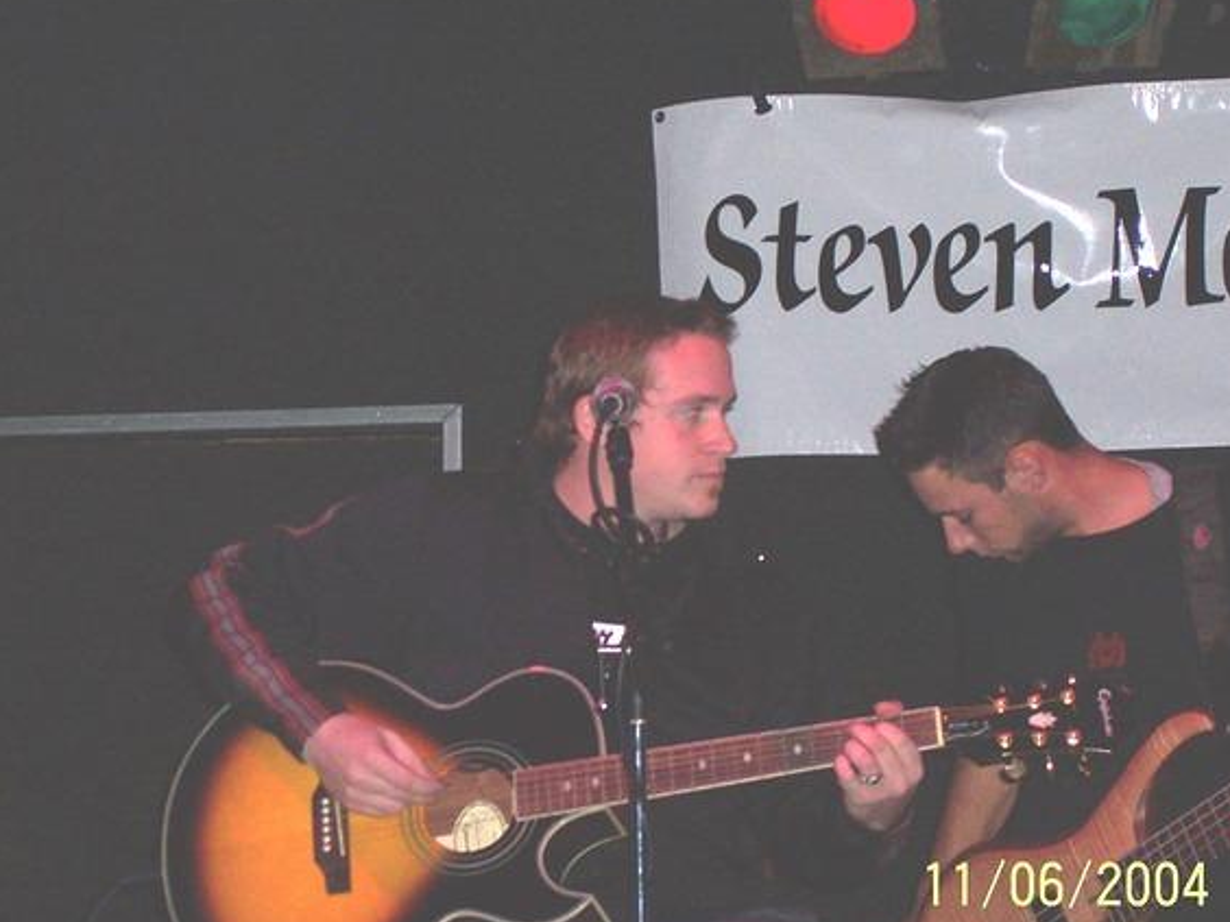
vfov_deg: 11.8
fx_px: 4477
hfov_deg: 15.6
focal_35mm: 126
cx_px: 587
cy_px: 493
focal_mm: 16.8
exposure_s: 1/90
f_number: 4.8
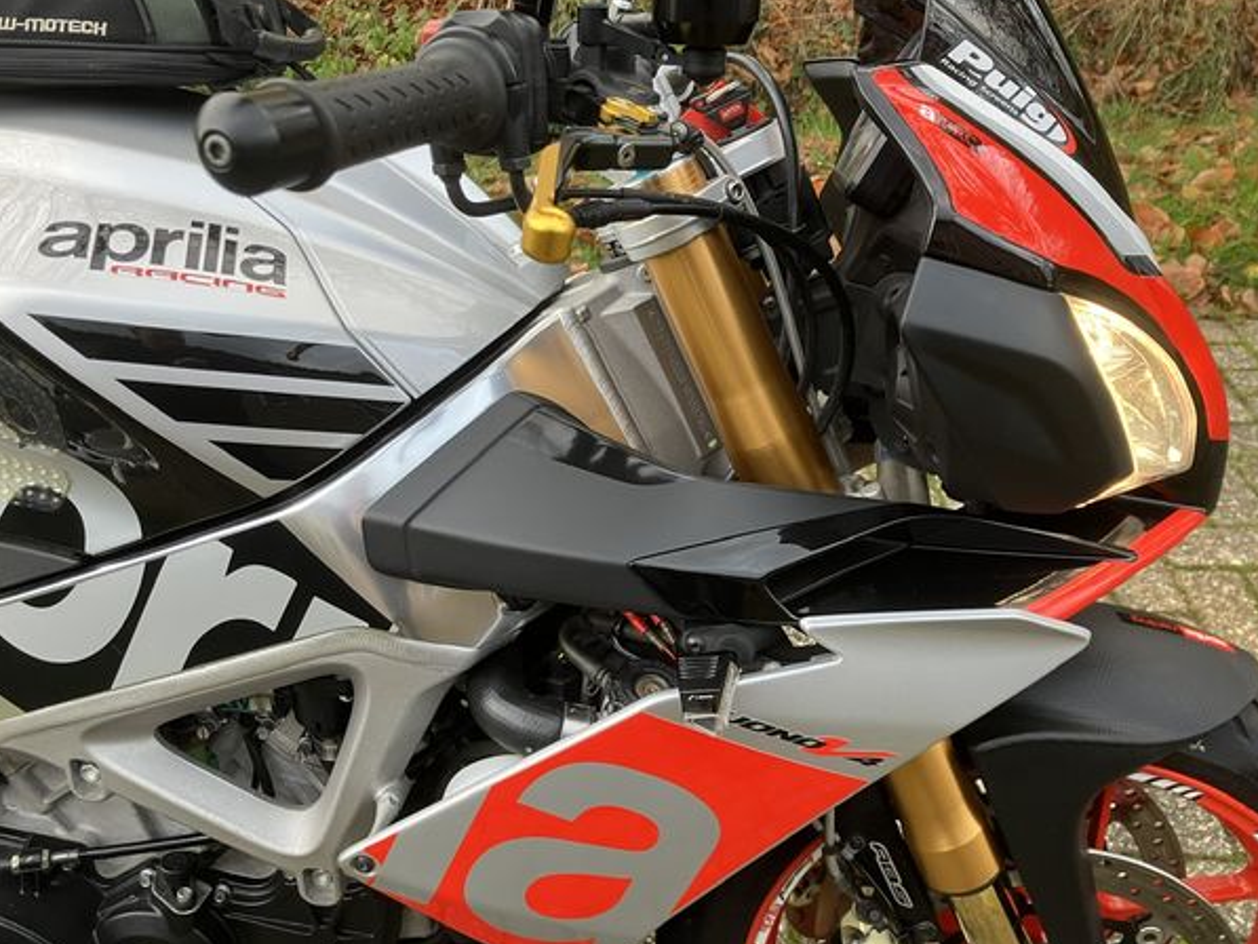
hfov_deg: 60.0
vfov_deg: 46.8
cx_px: 624
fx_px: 1090
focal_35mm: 30
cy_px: 449
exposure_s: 1/69
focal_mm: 3.99
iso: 80
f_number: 1.8
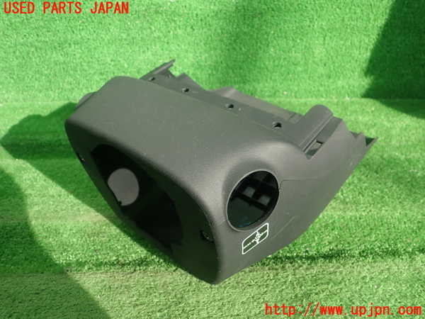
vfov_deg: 46.8
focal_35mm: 30
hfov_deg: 60.0
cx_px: 212
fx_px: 368
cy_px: 160
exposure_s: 1/125
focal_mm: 5.5
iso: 125
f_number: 2.3
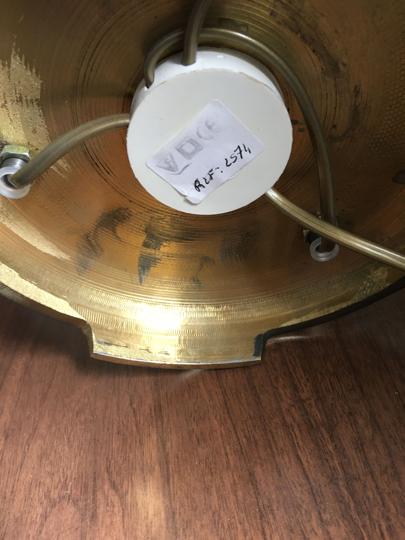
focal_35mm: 29
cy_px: 270
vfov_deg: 61.7
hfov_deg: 48.2
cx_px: 202
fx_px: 452
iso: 125
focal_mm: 4.15
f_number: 2.2
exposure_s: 1/33
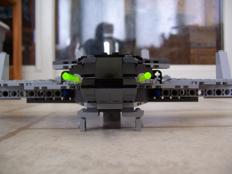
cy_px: 87
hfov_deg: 55.4
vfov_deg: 42.9
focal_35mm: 33
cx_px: 116
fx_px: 221
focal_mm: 5.5
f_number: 2.8
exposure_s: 1/30
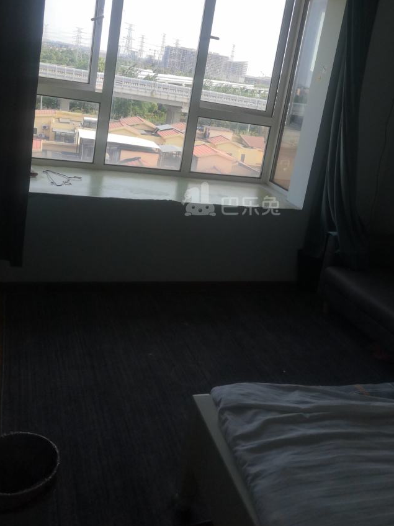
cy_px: 200
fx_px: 516
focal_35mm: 34
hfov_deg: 41.6
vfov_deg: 53.4
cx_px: 231
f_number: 1.8
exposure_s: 1/900
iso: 125
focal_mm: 3.95
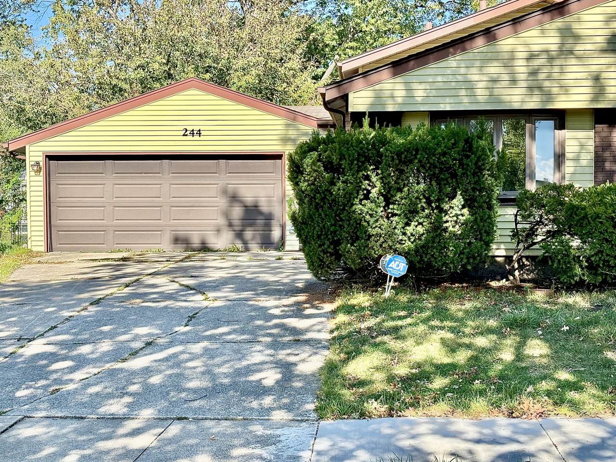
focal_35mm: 52
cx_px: 308
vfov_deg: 28.0
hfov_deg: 36.8
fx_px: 925
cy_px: 231
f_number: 1.6
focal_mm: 5.96
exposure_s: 1/1263
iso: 32
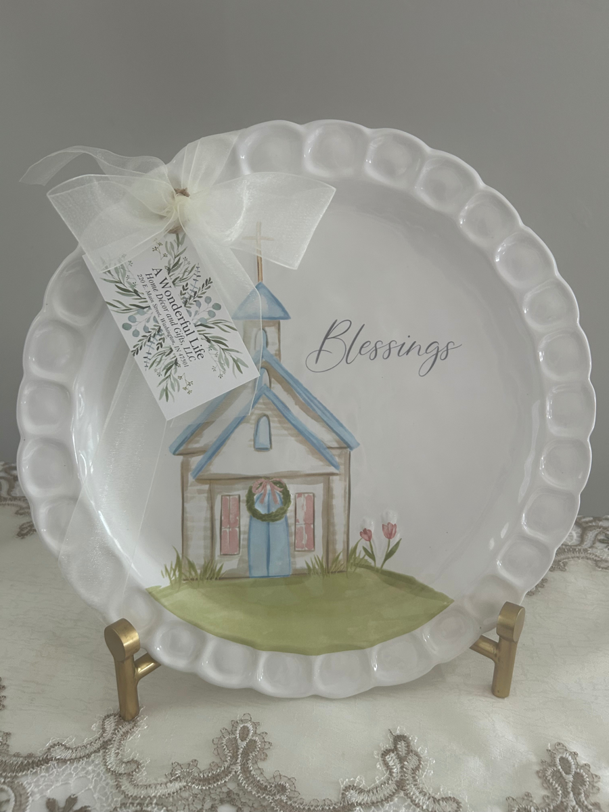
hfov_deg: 53.1
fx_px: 610
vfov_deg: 67.3
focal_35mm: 26
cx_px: 304
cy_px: 406
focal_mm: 5.7
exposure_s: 1/121
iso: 125
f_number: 1.5
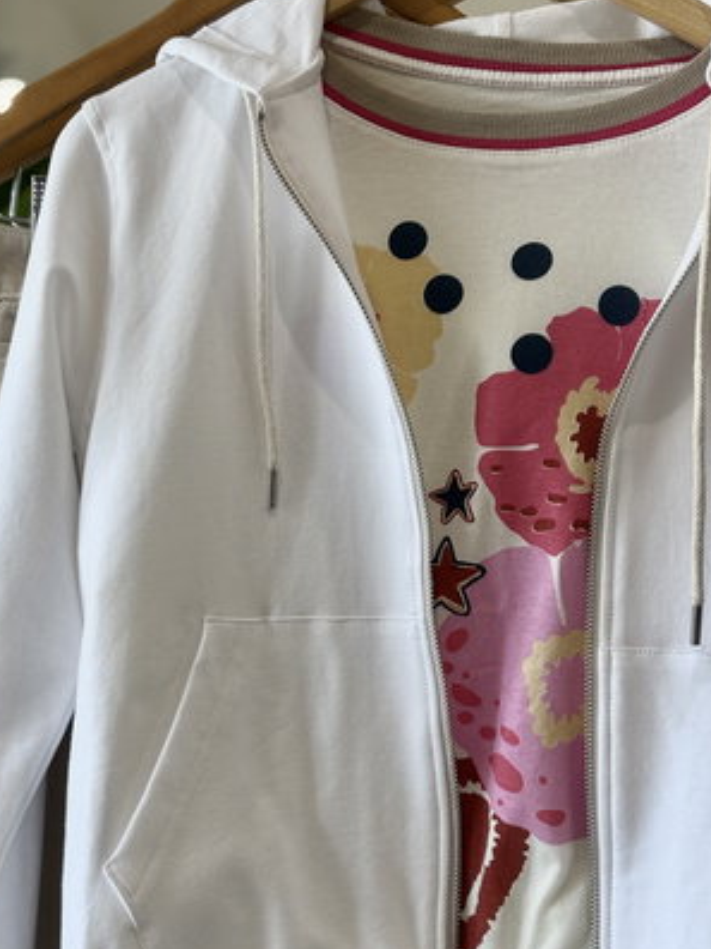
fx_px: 1917
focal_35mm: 70
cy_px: 509
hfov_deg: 21.0
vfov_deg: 27.8
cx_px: 251
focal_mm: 5.96
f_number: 1.6
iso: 32
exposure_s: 1/100
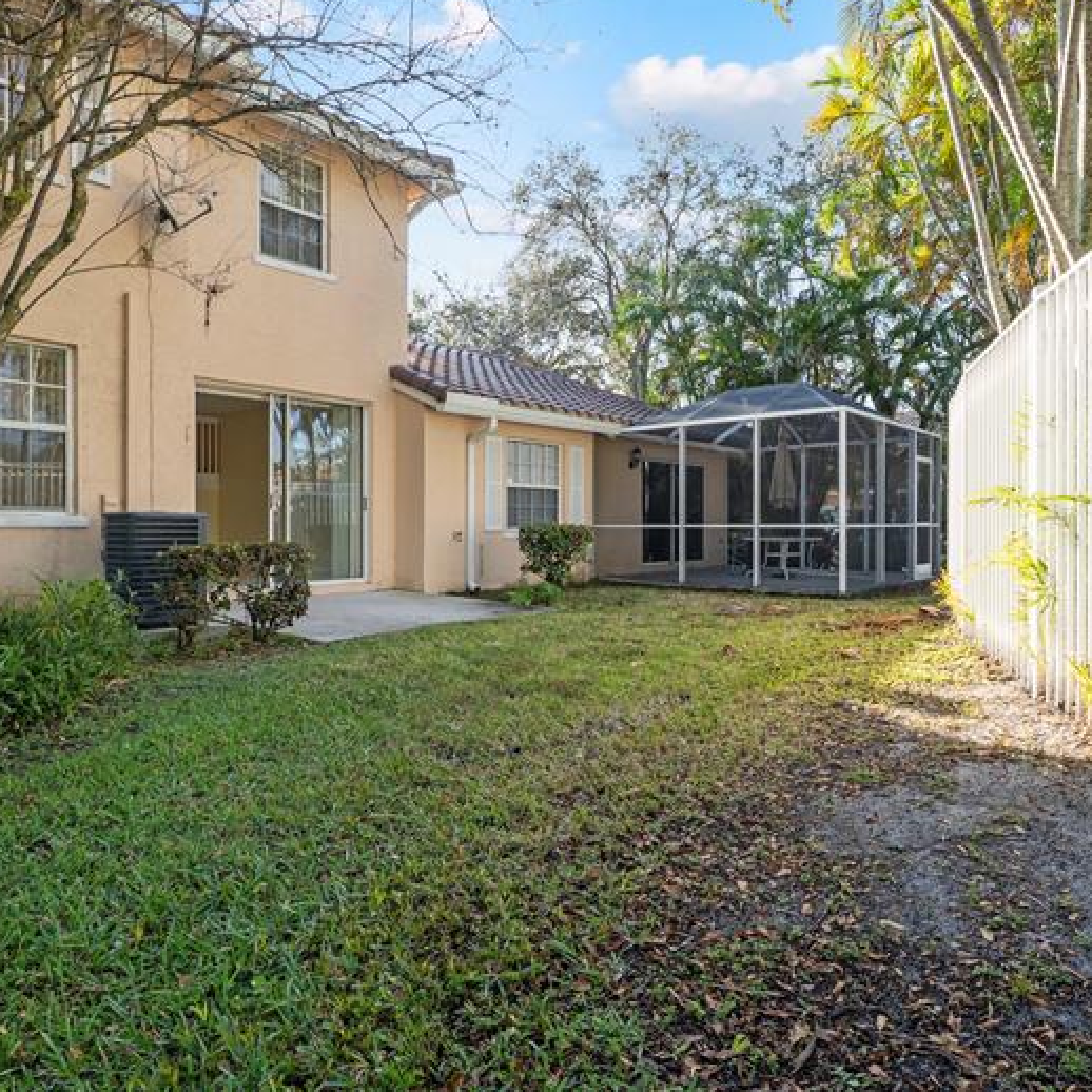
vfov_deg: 70.5
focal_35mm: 22
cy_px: 534
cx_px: 531
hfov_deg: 70.5
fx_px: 773
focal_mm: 11
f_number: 4.5
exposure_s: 1/90
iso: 100
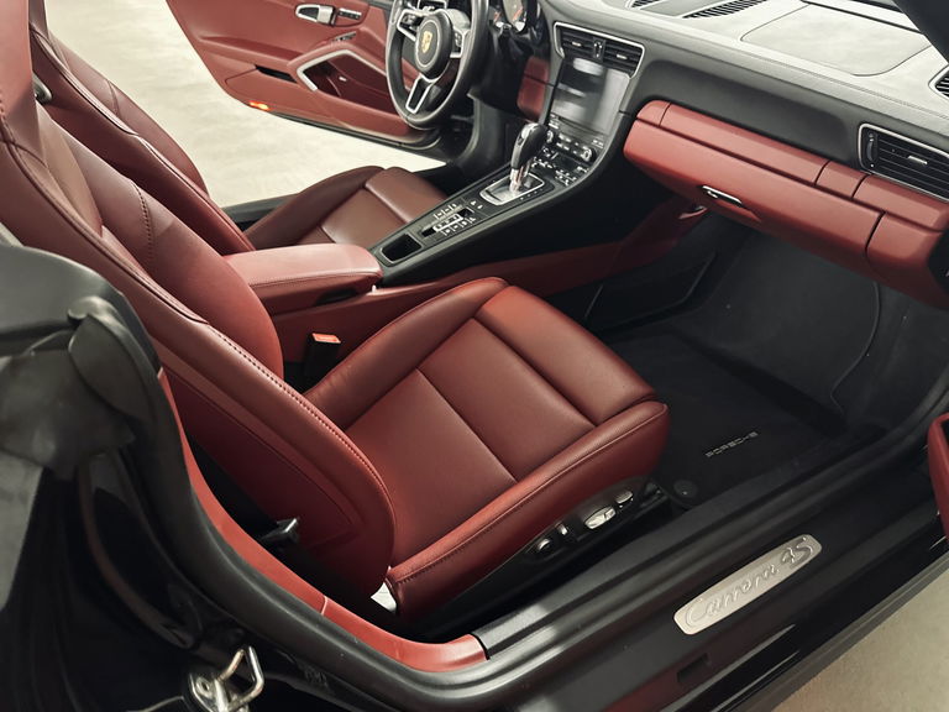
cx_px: 474
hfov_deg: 71.6
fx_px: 658
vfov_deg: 56.8
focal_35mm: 24
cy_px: 356
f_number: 1.78
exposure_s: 1/25
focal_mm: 6.86
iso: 800
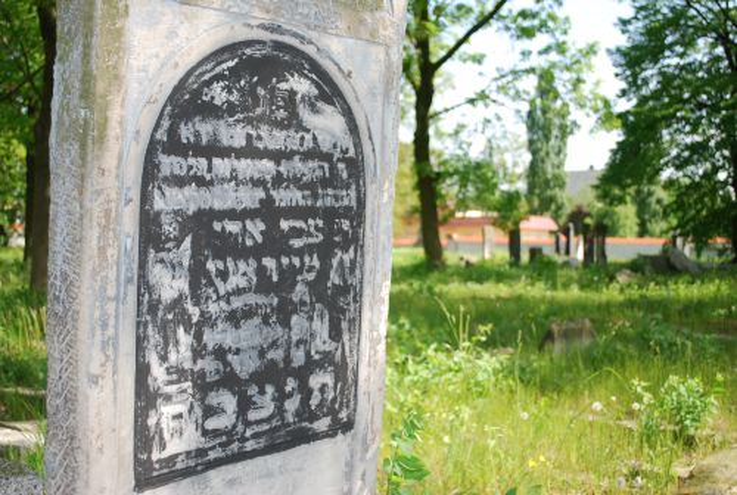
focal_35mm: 45
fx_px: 923
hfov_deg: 43.5
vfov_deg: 30.0
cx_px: 368
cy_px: 248
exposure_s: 1/160
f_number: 4.8
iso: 100
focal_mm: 30
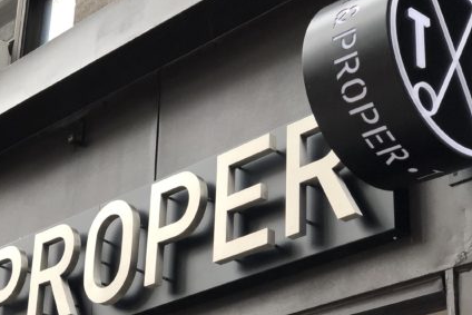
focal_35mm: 98
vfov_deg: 14.0
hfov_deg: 20.6
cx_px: 99
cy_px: 137
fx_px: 1285
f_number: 2.4
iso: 80
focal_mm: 6
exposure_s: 1/60
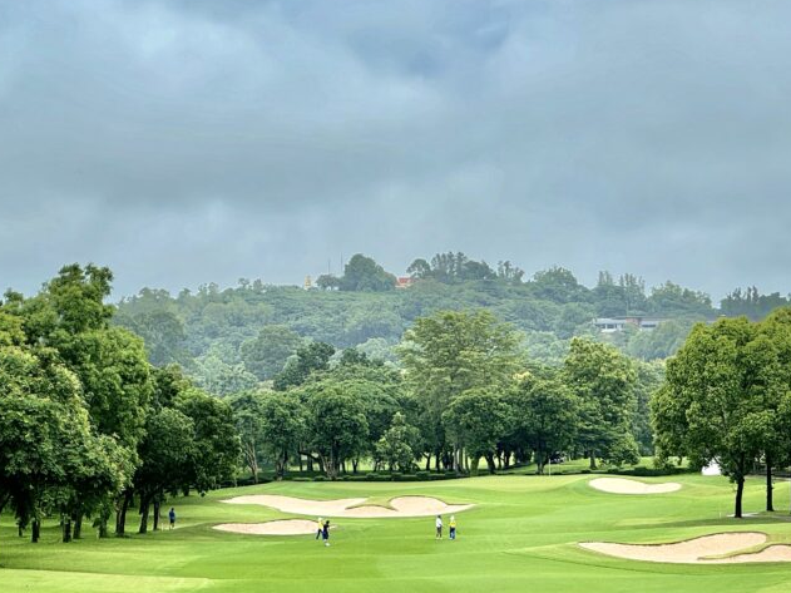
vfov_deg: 11.9
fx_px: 2856
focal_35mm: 125
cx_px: 445
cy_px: 302
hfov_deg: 15.8
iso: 25
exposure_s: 1/166
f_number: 2.8
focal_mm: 9
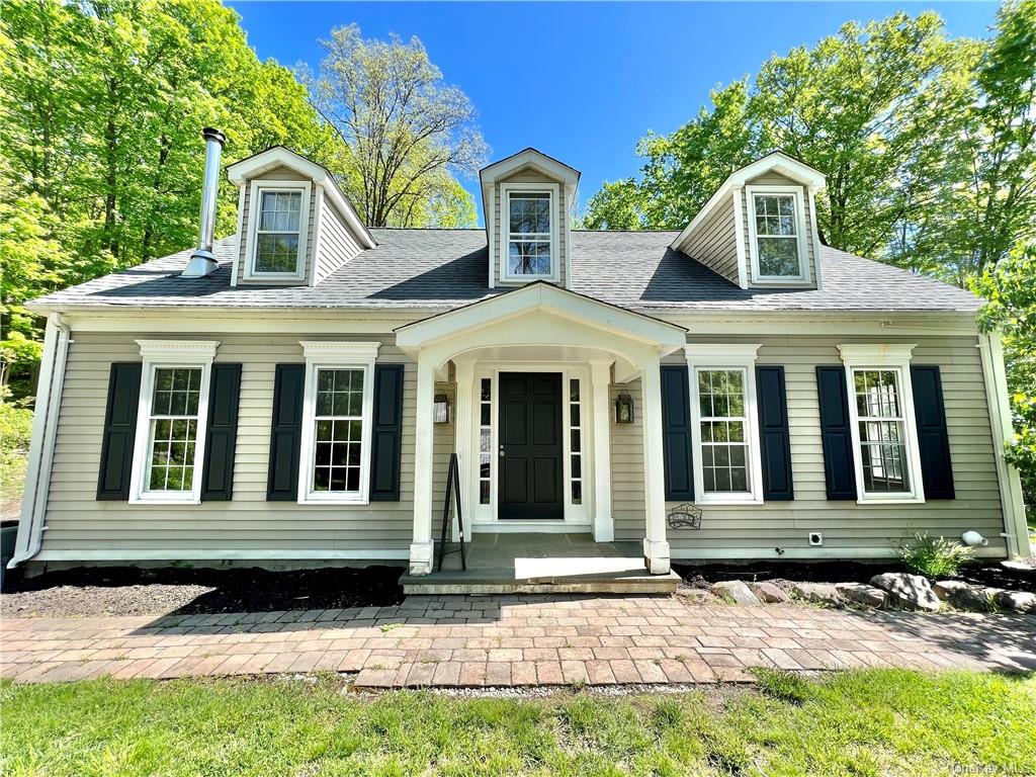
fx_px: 389
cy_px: 388
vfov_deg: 89.9
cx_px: 518
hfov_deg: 106.2
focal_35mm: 13
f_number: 1.8
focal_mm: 1.57
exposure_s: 1/440
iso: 32
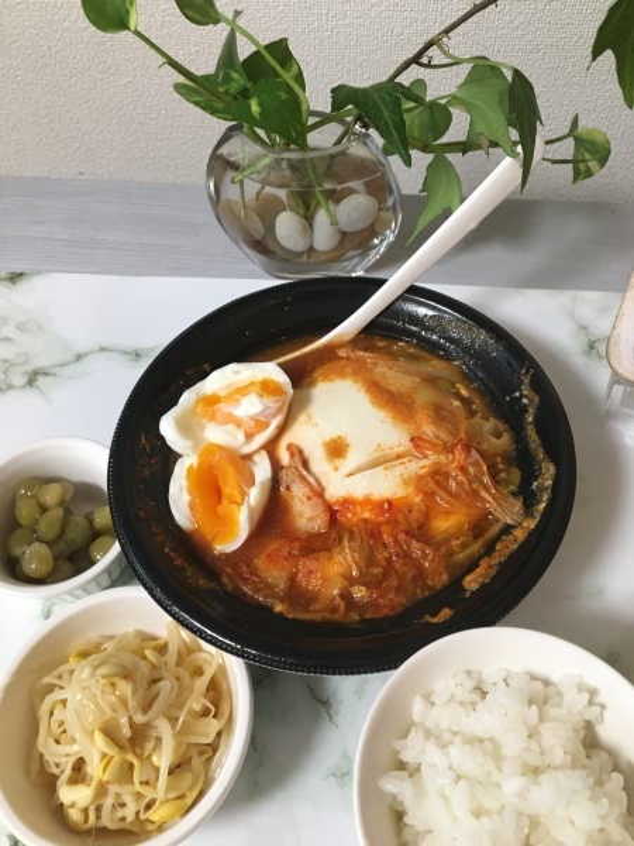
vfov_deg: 61.7
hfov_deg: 48.2
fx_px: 708
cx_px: 317
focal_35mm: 29
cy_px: 423
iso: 160
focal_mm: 4.15
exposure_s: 1/30
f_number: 2.2
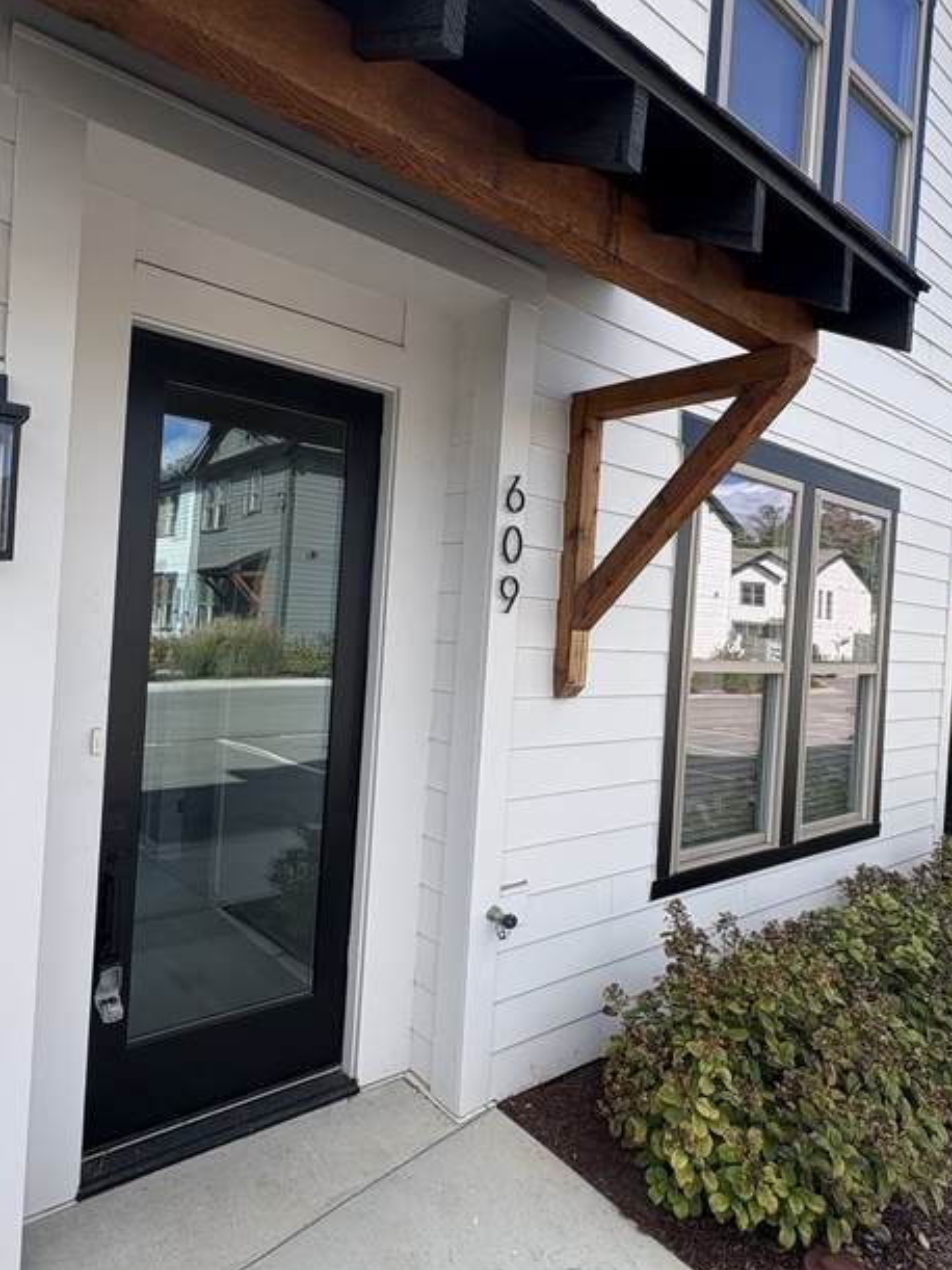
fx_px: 807
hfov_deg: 61.1
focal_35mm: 22
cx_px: 464
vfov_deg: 76.4
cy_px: 630
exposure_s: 1/636
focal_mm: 2.22
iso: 40
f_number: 2.2
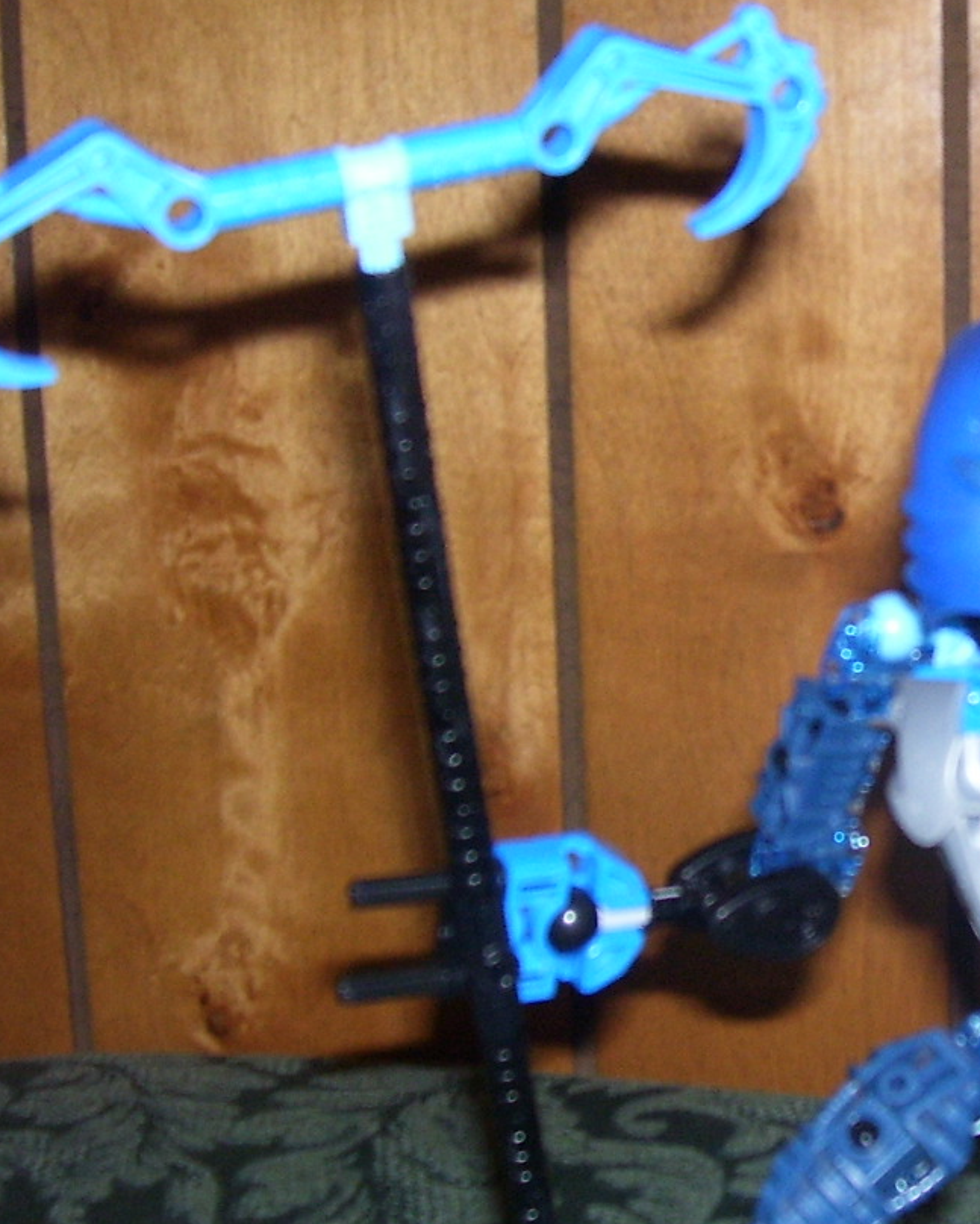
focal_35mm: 68
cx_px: 924
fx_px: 2464
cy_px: 629
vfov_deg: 27.9
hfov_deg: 21.9
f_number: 2.7
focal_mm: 5.6
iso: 125
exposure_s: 1/60
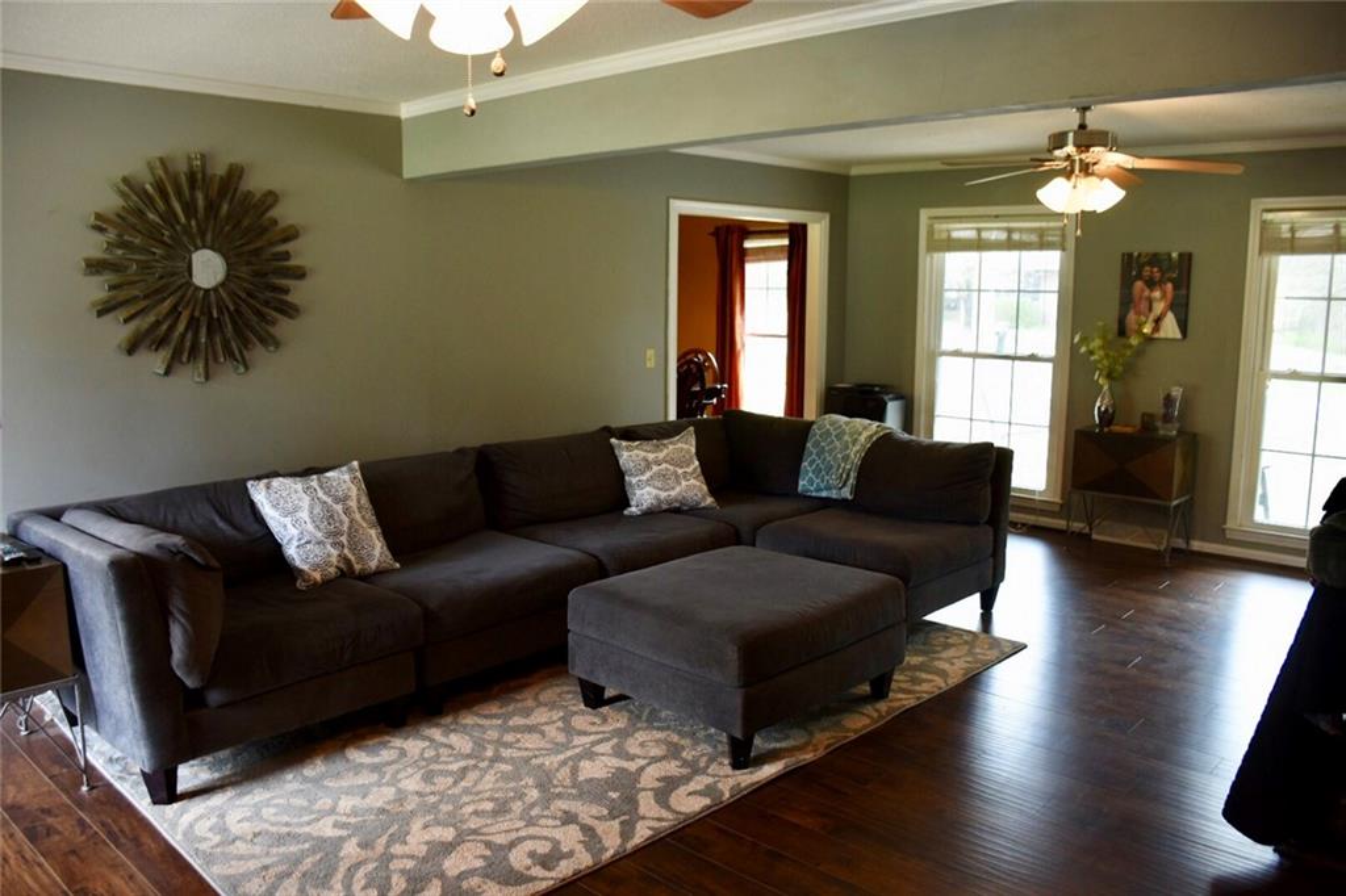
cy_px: 448
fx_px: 1009
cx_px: 673
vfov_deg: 47.9
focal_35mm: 27
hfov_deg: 67.4
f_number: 3.5
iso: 400
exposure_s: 1/30
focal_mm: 18
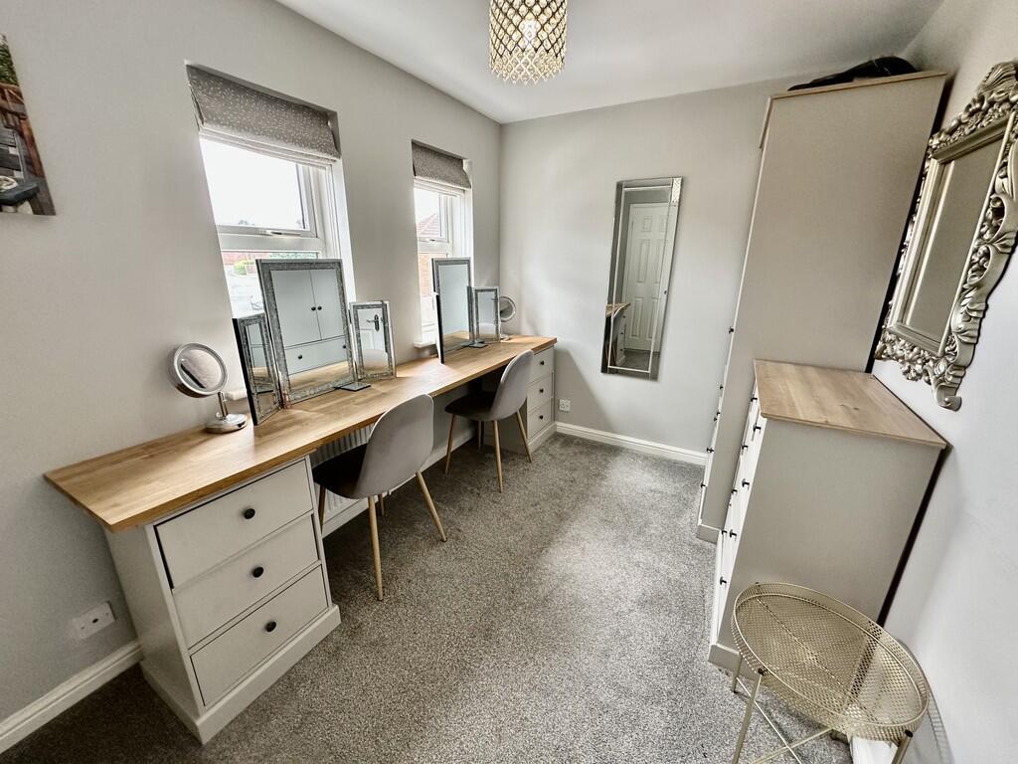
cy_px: 382
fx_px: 412
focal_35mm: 14
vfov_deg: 85.7
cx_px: 509
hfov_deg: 102.1
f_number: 2.2
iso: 160
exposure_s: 1/99
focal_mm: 2.22
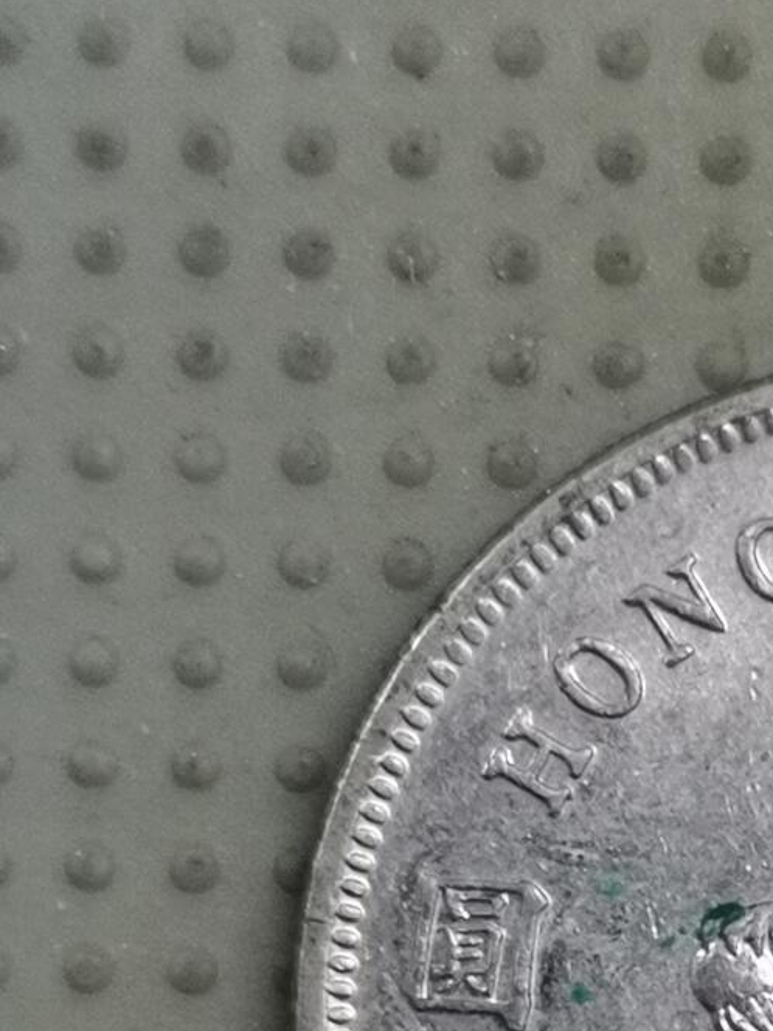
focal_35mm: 141
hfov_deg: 10.3
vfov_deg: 13.7
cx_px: 961
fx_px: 4198
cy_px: 1141
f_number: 1.8
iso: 320
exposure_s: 1/30
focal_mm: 4.75
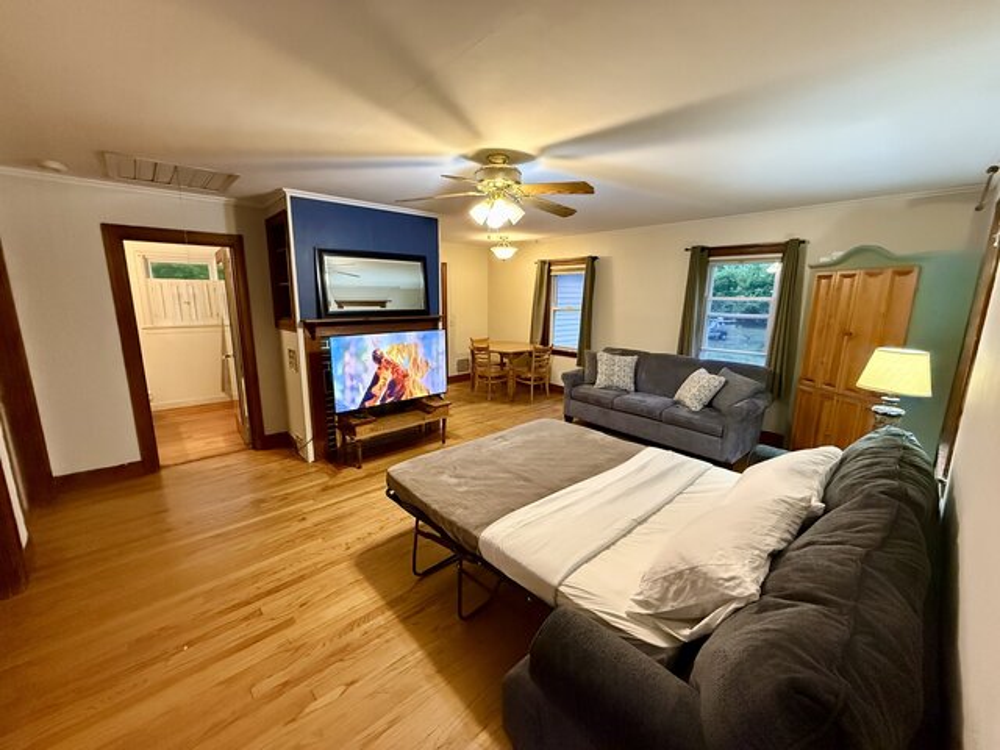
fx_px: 404
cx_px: 500
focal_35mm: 14
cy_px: 375
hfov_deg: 102.1
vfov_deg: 85.7
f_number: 2.2
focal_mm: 2.22
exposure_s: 1/60
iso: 1250
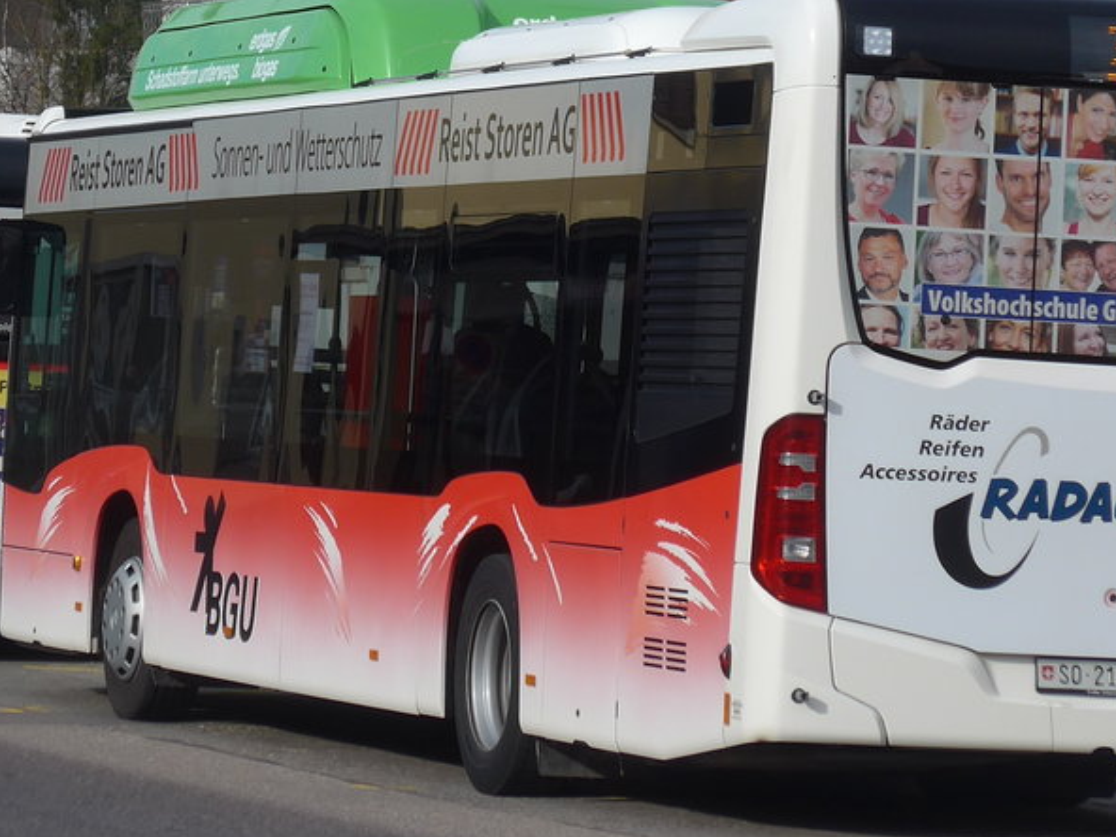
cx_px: 400
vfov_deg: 6.3
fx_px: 7641
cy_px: 153
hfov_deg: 8.4
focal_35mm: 237
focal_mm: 22.9
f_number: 5
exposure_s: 1/640
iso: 80
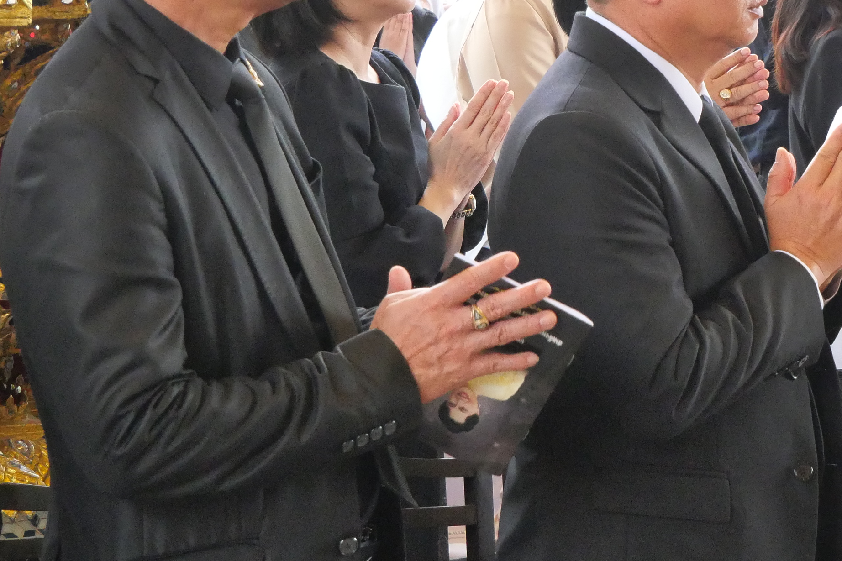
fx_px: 3204
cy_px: 236
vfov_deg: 10.0
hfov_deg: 14.9
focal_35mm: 137
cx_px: 660
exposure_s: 1/320
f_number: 5.1
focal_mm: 33
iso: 3200
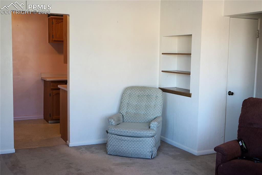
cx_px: 131
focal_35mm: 43
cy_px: 88
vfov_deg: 31.2
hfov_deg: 45.4
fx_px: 313
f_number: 4.5
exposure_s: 1/160
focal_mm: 43
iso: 800
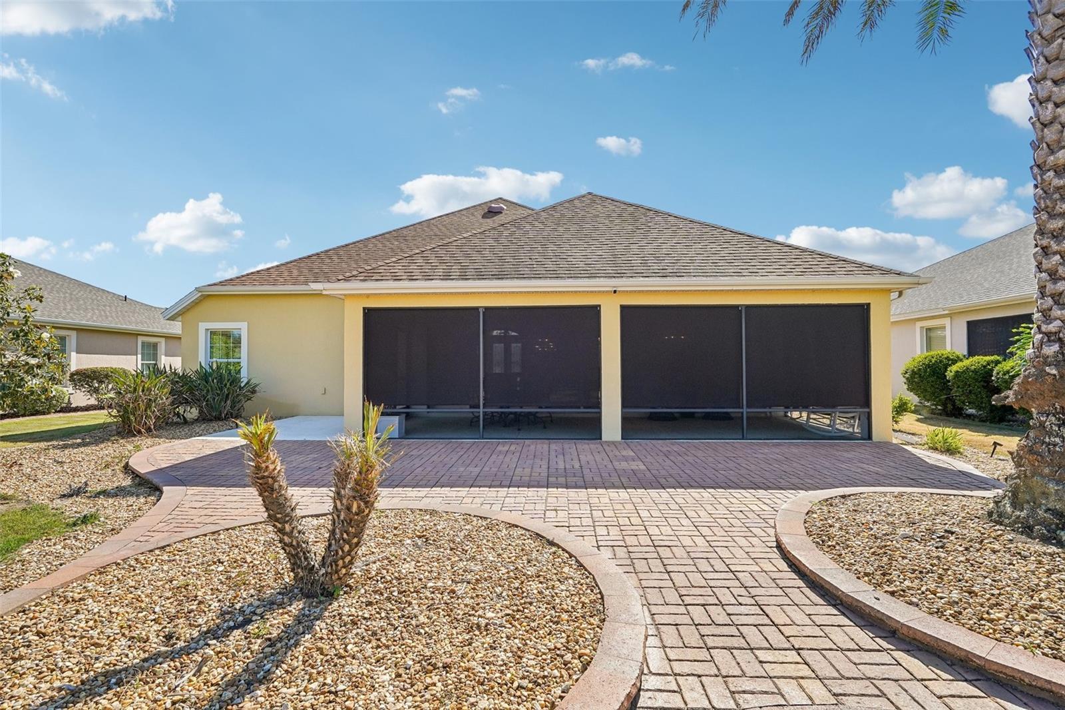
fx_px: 473
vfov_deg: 73.7
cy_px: 355
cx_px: 532
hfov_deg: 96.7
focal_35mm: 16
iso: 400
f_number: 8
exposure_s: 1/750
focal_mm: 16
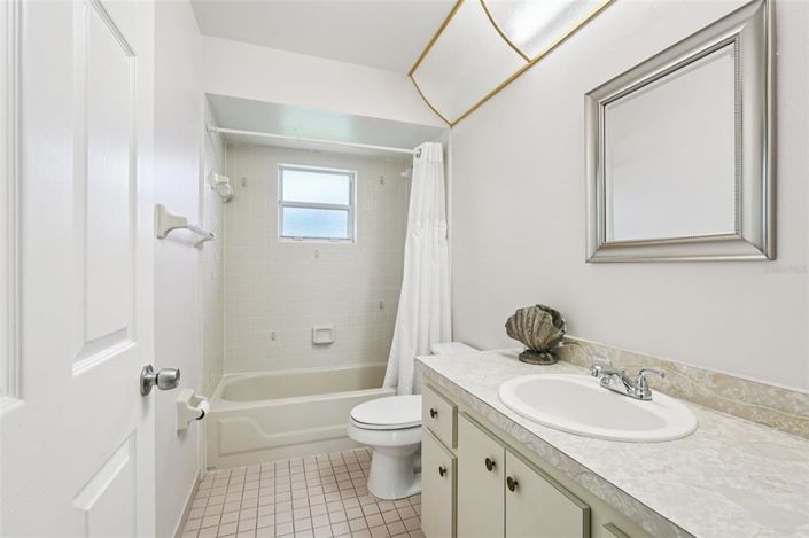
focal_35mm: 16
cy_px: 269
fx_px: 359
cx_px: 404
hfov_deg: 96.8
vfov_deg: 73.7
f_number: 8
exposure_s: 1/20
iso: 400
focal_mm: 16
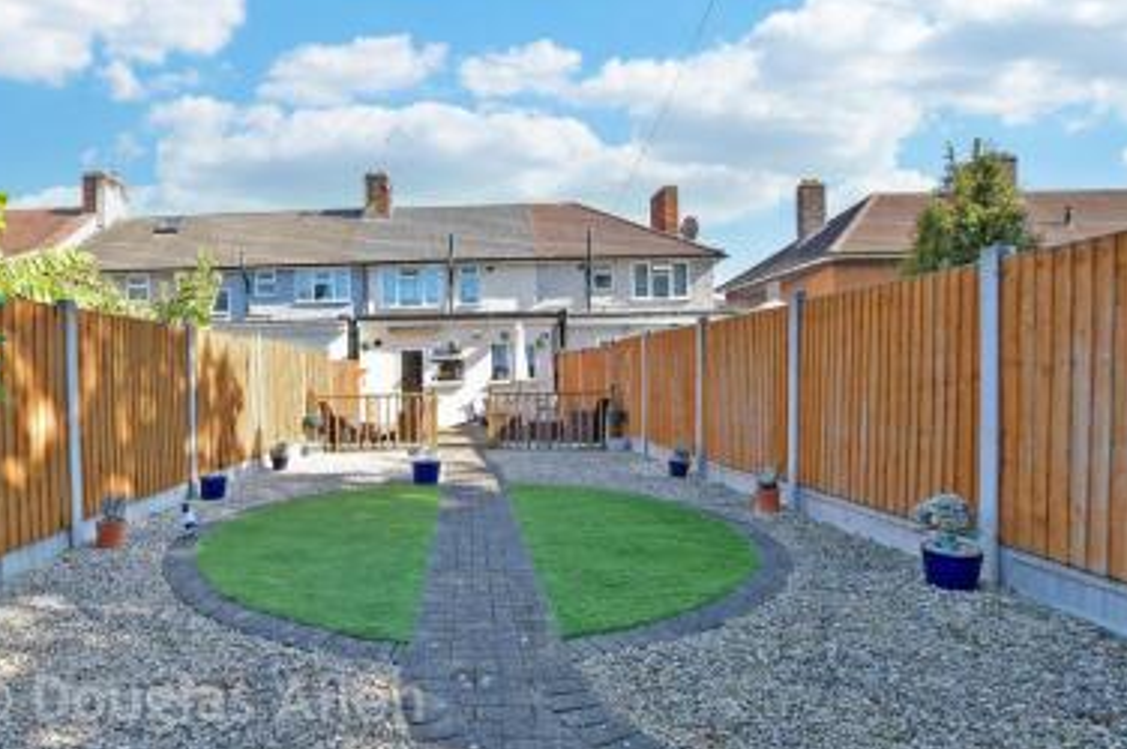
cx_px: 432
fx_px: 594
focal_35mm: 19
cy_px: 373
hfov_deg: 85.5
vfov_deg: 64.5
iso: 100
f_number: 8
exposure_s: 1/80
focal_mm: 10
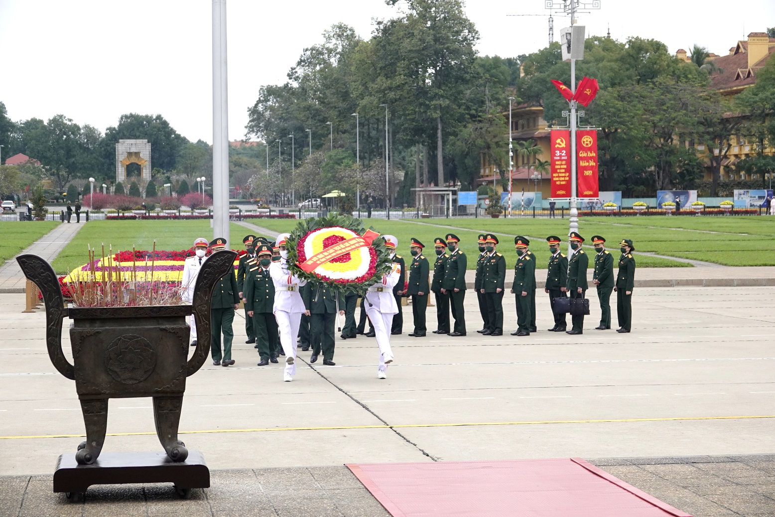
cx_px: 388
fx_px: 1786
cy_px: 258
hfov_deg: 24.5
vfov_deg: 16.5
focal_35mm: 83
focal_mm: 30.5
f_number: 3.5
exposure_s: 1/1000
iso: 500
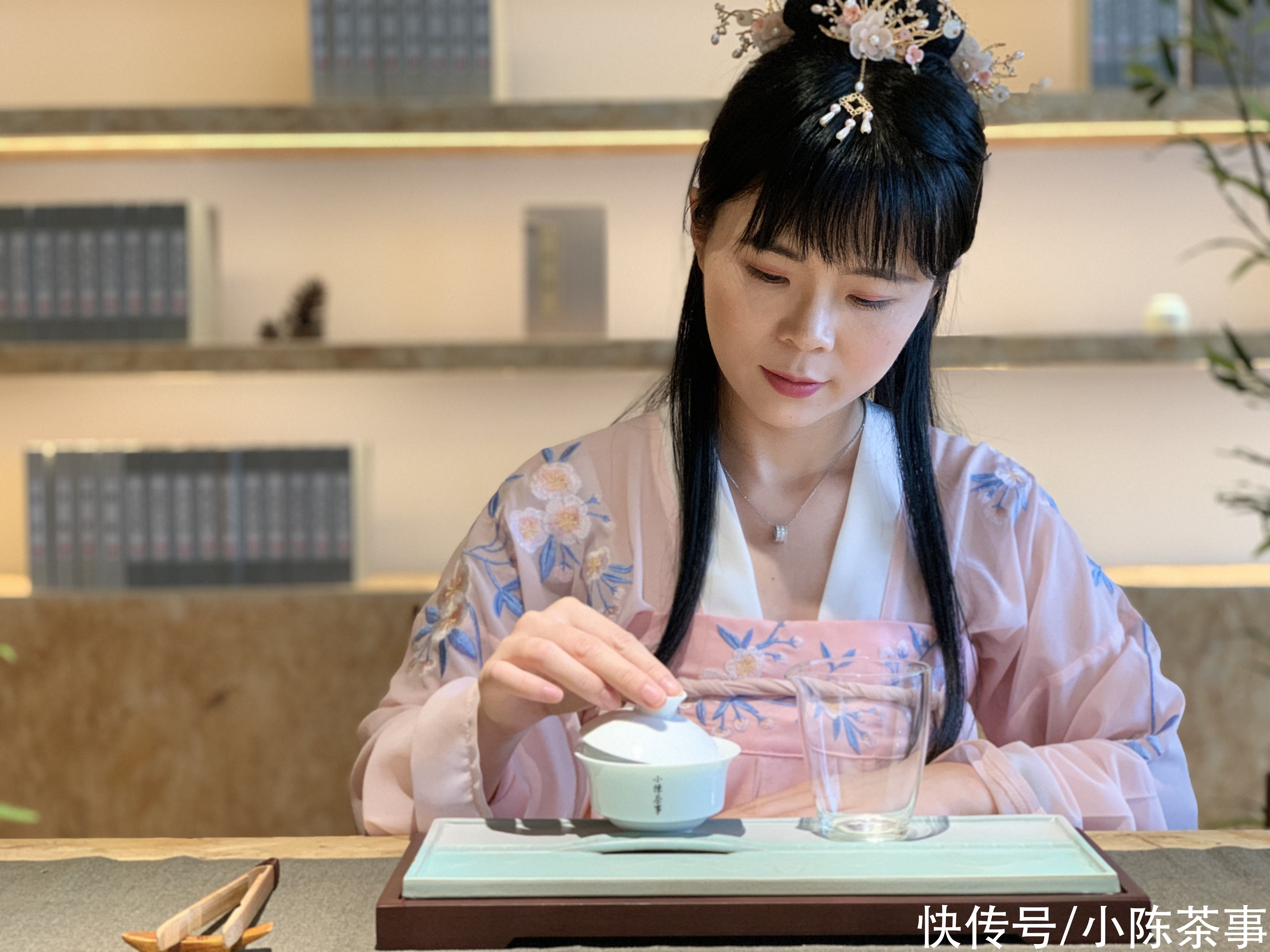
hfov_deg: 36.8
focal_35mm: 52
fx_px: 1908
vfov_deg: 28.0
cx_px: 635
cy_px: 476
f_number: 2.4
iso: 200
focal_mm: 6
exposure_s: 1/60
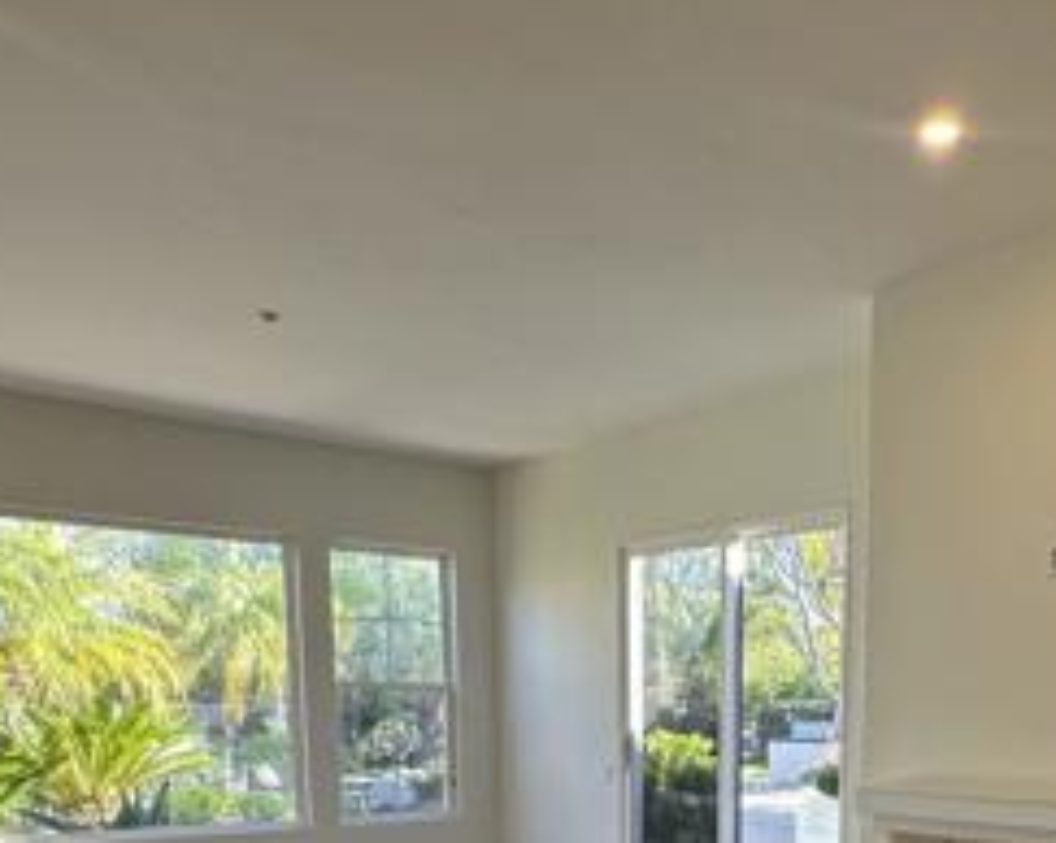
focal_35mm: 36
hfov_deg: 49.5
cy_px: 860
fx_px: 1124
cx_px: 700
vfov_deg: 36.5
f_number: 2.2
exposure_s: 1/120
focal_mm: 2.22
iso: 80
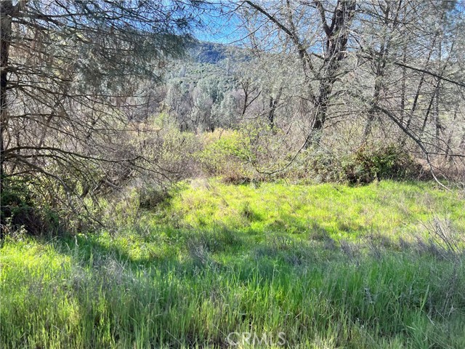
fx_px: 349
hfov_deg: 67.3
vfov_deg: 53.1
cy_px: 174
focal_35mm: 26
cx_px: 232
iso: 50
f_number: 1.5
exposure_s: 1/797
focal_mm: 5.7
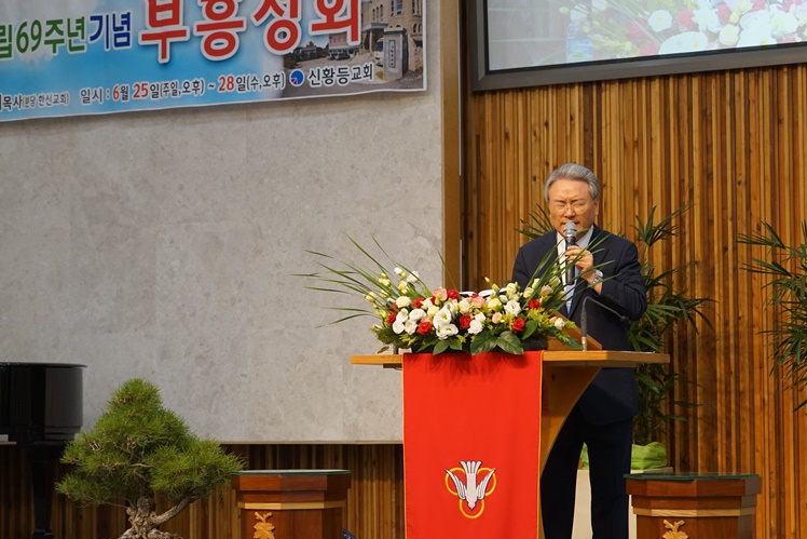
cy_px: 273
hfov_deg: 21.5
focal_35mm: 95
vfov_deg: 14.4
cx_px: 416
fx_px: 2130
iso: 1000
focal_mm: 79
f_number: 5.6
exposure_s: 1/80
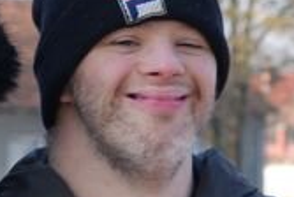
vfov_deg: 5.5
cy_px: 281
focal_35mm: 251
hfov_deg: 8.1
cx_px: -39
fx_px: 2053
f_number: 5.6
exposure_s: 1/125
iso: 100
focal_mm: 41
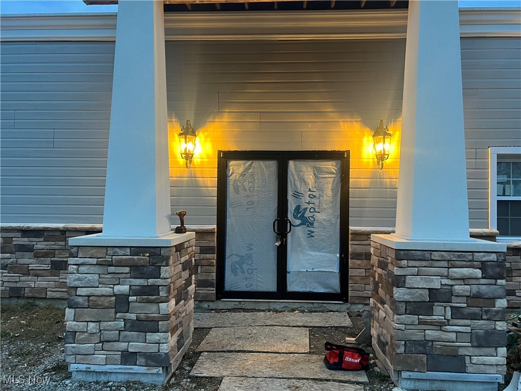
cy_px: 196
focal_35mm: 26
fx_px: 391
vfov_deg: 53.1
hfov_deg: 67.3
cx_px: 260
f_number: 1.5
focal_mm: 5.7
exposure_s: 1/60
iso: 400
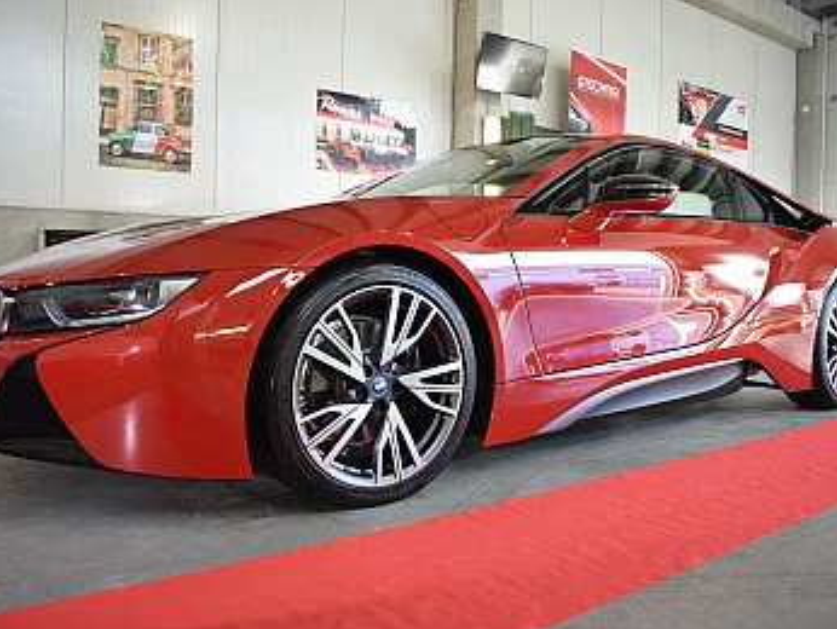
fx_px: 726
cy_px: 318
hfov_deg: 59.9
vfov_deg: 46.8
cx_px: 433
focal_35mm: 30
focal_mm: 18
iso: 500
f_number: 4
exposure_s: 1/60
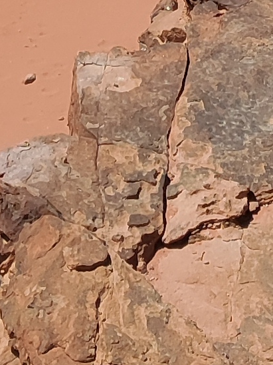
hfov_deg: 8.6
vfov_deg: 8.7
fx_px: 1809
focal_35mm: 172
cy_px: -842
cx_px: 207
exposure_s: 1/6610
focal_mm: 5.4
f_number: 1.8
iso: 50
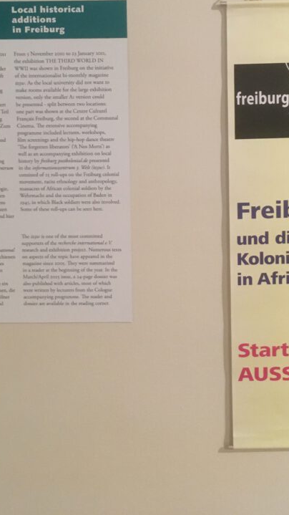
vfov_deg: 44.5
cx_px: 162
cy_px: 153
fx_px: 614
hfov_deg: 26.5
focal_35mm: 45
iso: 160
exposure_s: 1/33
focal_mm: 4.15
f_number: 2.2
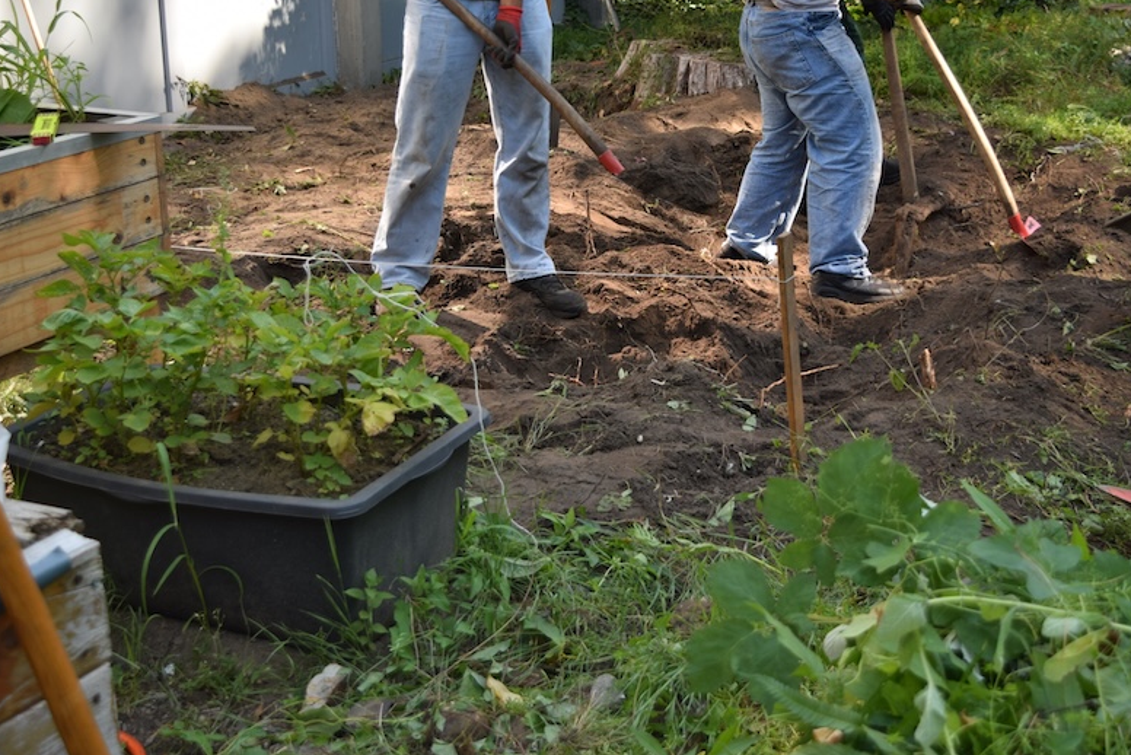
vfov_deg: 23.3
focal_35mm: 58
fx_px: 1823
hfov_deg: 34.4
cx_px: 665
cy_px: 276
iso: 100
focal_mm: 30
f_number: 4.2
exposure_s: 1/100
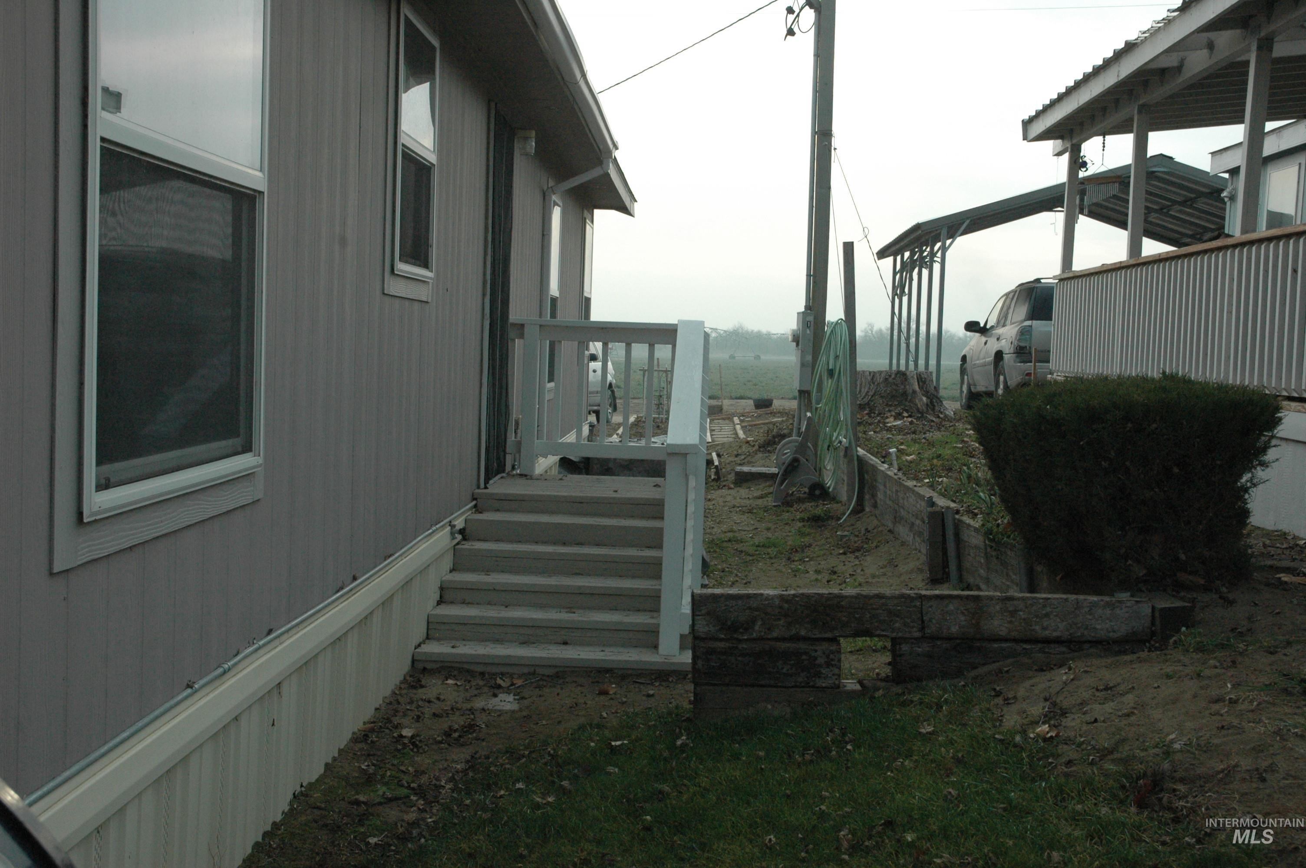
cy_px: 434
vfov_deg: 30.8
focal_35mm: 44
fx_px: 1577
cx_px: 653
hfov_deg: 45.0
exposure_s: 1/320
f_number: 9
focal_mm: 29
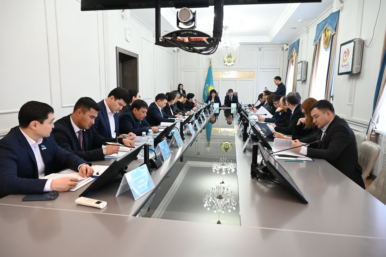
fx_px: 268
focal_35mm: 25
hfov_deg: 71.5
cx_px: 187
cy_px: 129
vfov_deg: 51.3
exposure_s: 1/200
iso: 3200
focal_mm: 24
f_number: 4
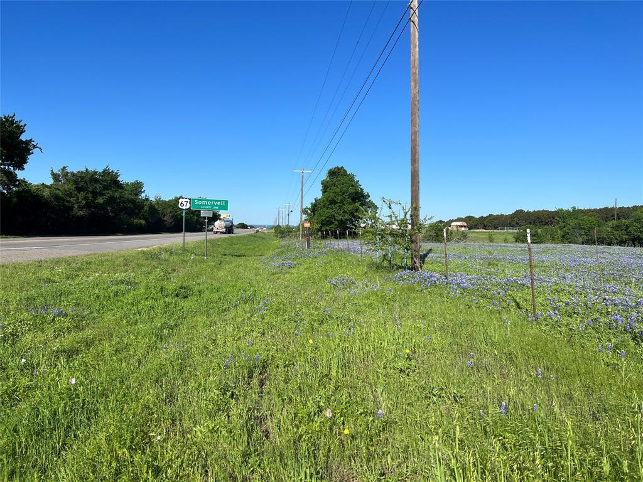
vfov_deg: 53.1
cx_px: 322
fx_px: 483
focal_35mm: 26
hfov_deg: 67.3
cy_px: 241
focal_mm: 5.7
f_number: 1.5
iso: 50
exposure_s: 1/5587
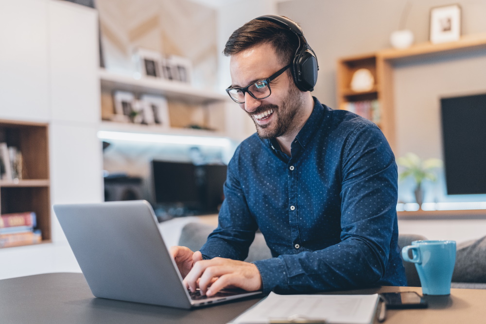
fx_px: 675
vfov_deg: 27.0
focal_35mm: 50
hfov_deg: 39.6
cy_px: 162
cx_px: 243
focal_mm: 50
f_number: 1.8
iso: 2000
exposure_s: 1/200
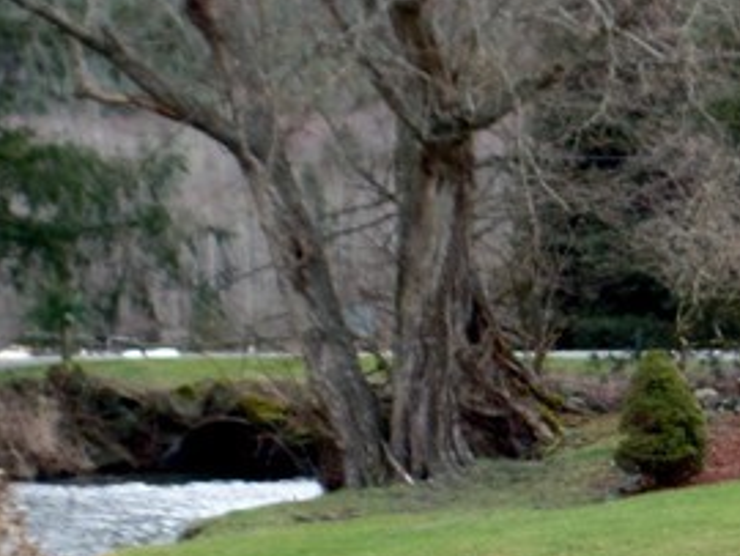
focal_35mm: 159
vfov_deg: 9.3
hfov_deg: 12.0
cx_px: 1003
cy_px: 553
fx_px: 3402
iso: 80
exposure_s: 1/60
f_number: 3.6
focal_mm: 7.5
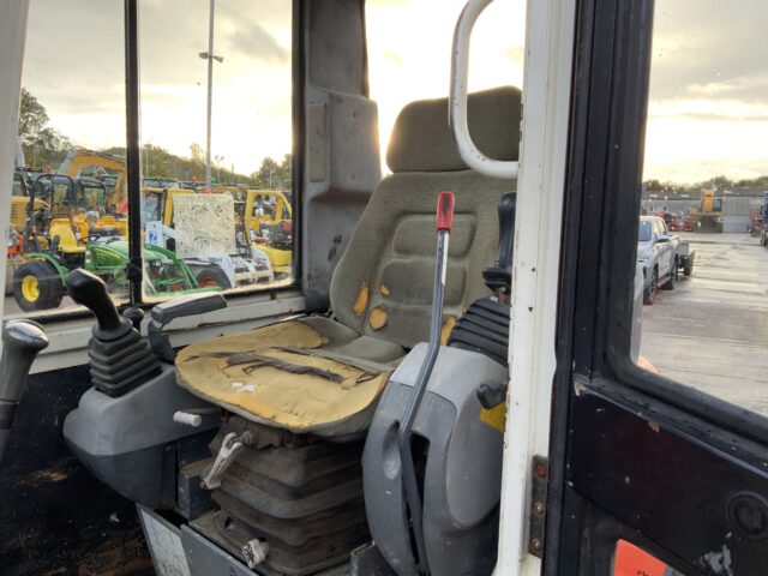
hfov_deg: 61.7
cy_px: 288
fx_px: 643
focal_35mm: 29
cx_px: 384
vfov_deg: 48.2
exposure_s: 1/122
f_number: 1.8
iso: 25
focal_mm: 3
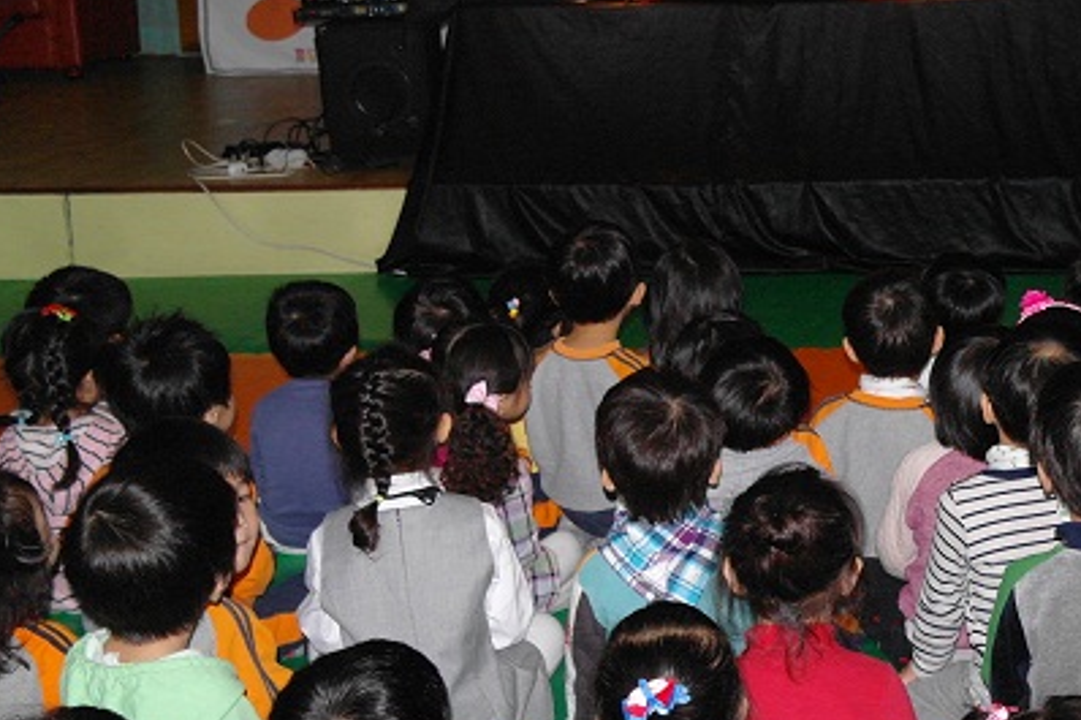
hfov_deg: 28.3
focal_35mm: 70
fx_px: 2101
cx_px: 847
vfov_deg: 19.4
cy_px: 284
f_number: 4.3
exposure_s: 1/40
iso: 800
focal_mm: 27
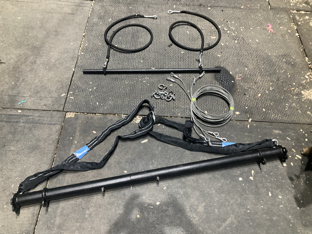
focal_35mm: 28
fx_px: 252
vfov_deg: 49.7
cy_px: 117
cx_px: 156
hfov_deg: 63.4
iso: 320
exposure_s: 1/26
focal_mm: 3.99
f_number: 1.8
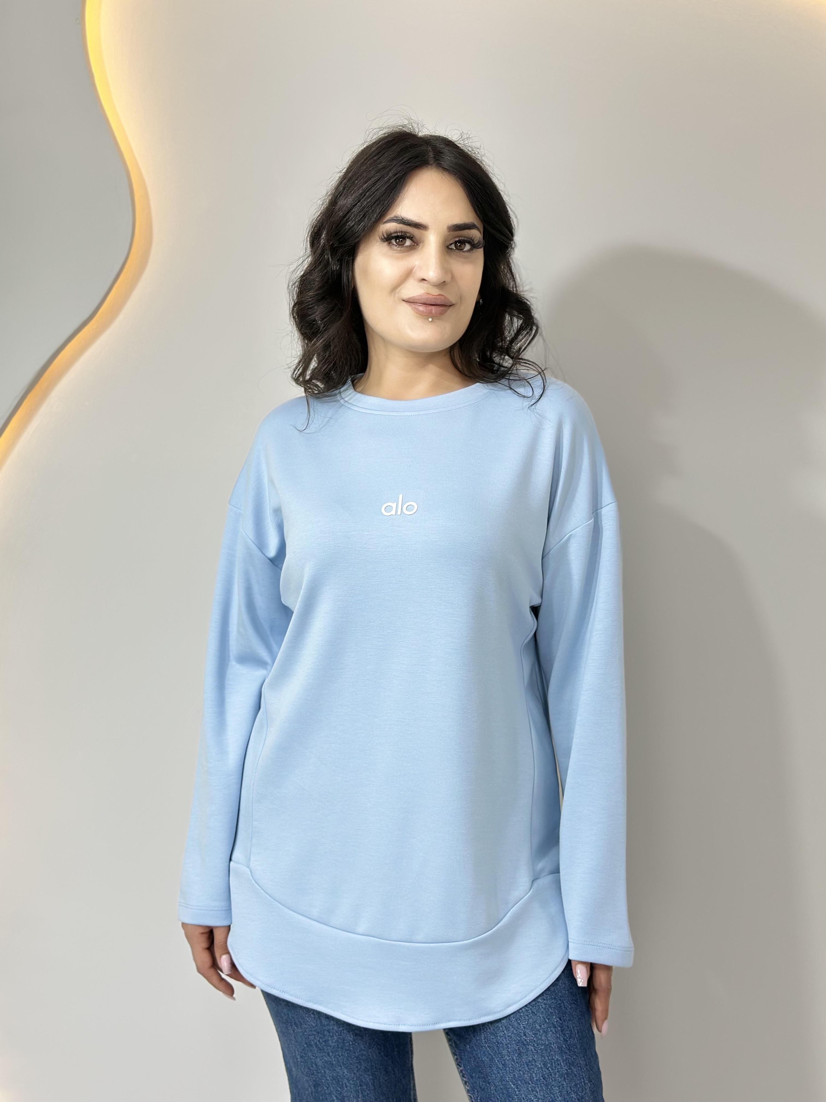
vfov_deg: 39.7
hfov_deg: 30.3
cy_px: 551
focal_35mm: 48
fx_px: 1527
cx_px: 413
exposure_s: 1/109
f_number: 1.78
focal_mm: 6.86
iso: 64
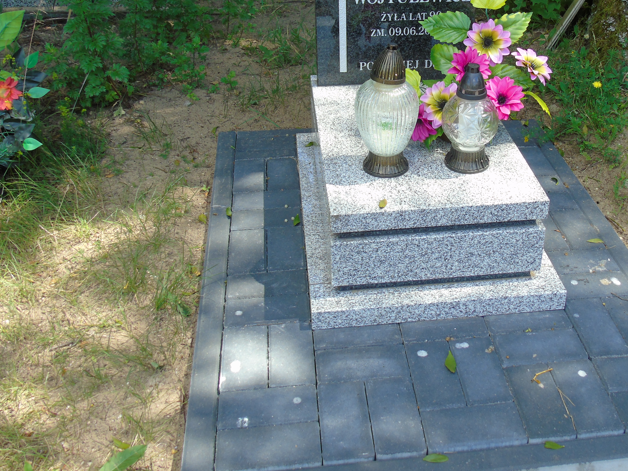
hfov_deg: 46.3
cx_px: 399
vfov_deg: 35.5
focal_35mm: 40
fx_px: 726
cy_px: 149
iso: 80
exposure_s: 1/125
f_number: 3.6
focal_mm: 5.2
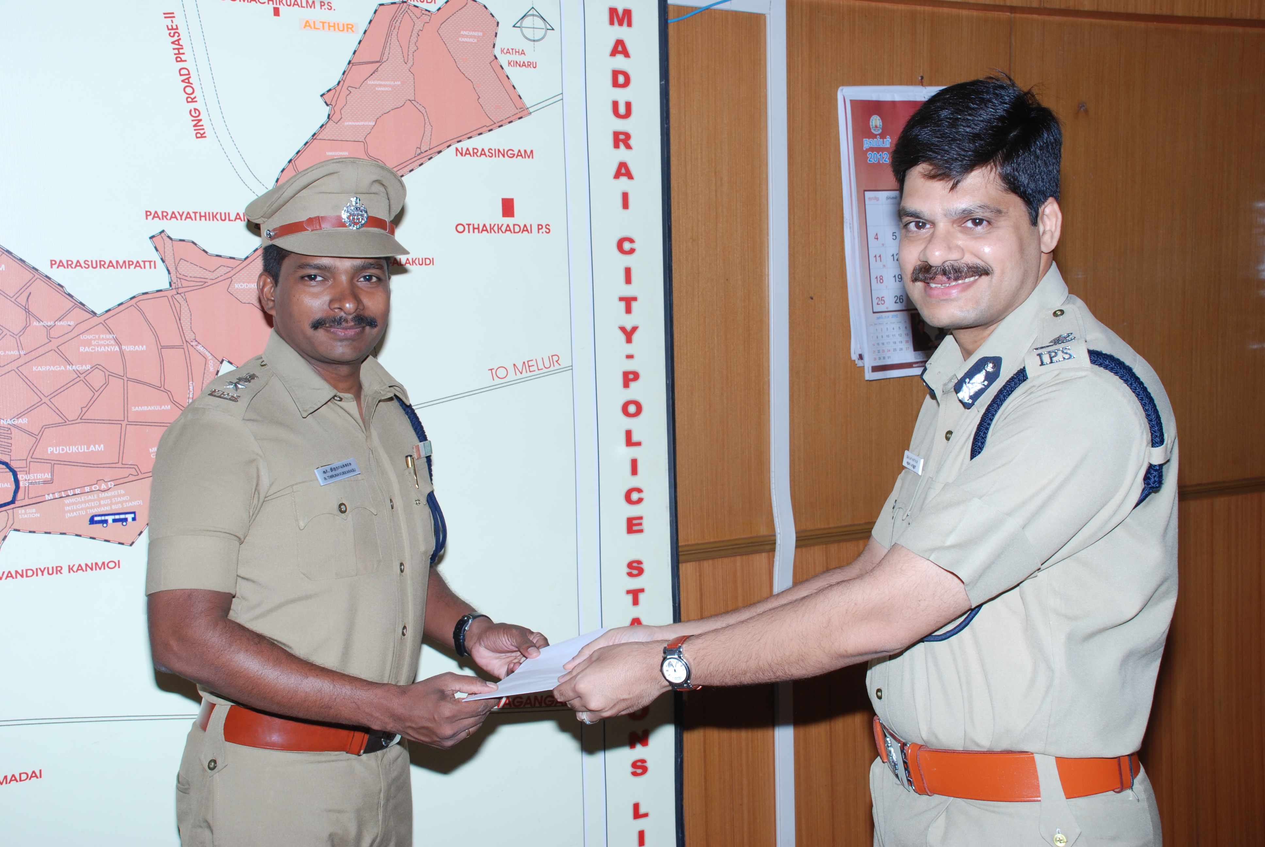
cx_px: 632
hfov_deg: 46.3
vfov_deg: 32.0
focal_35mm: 42
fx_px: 1478
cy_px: 424
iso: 200
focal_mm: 28
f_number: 8
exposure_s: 1/125
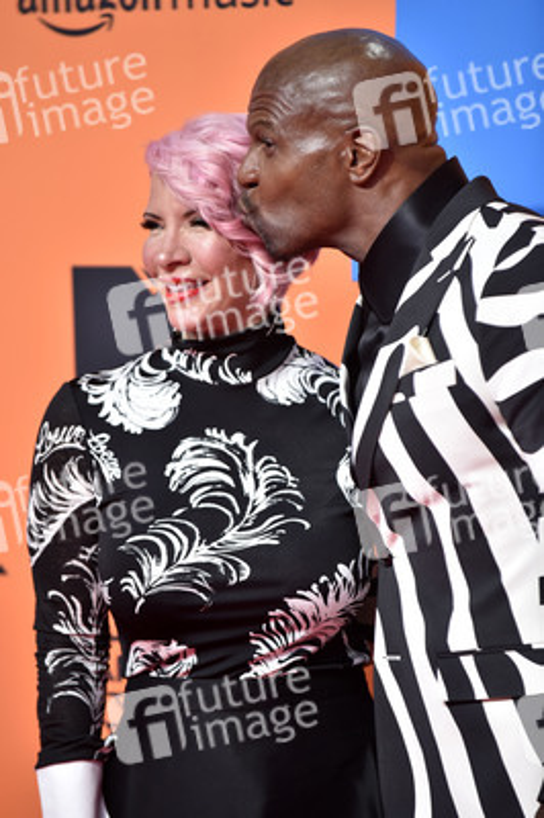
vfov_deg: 10.3
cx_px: 272
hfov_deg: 6.9
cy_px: 409
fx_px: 4541
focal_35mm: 200
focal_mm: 200
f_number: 3.5
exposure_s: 1/250
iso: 2000
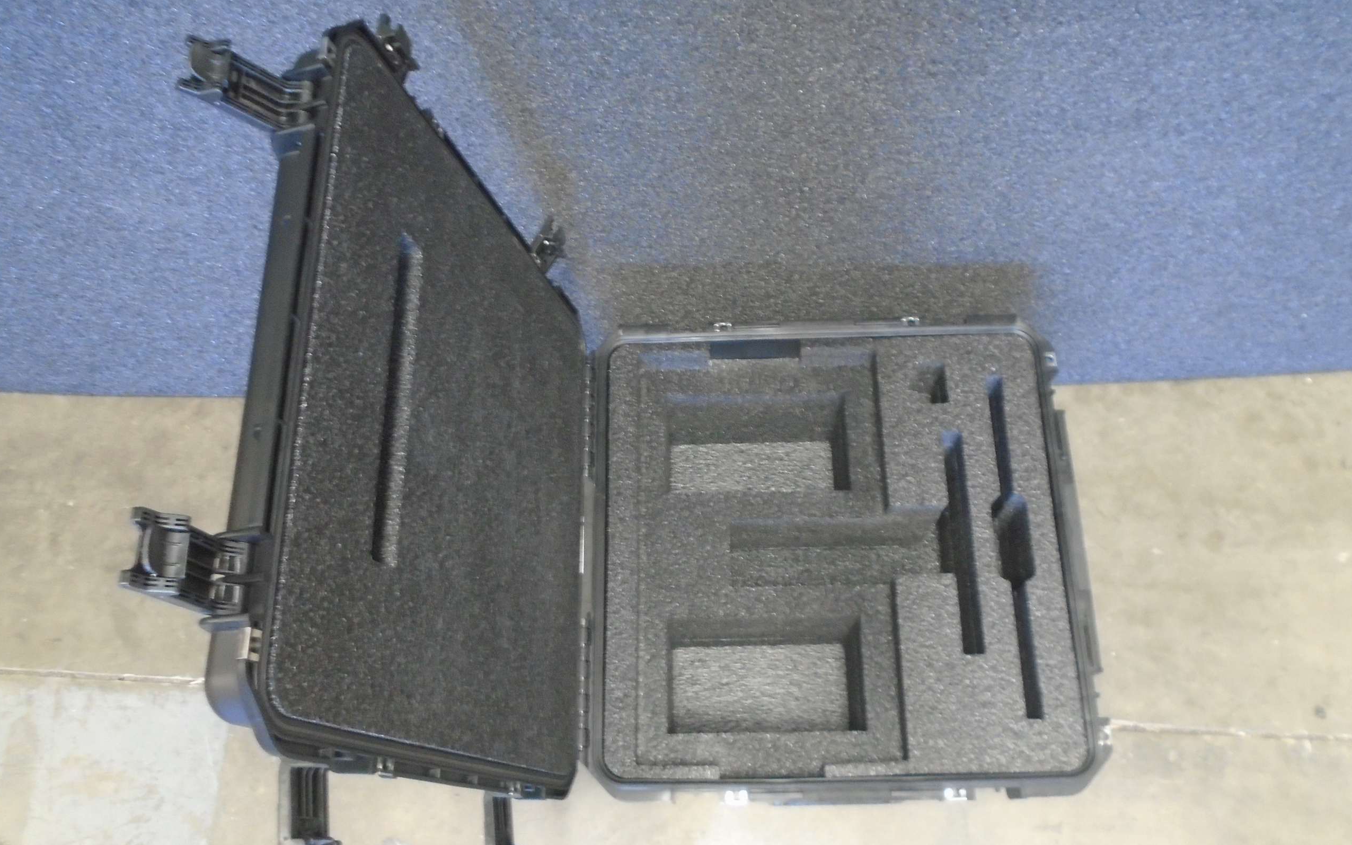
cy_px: 490
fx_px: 1032
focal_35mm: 28
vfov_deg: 44.4
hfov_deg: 66.5
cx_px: 681
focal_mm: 4.6
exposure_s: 1/15
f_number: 3.2
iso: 400
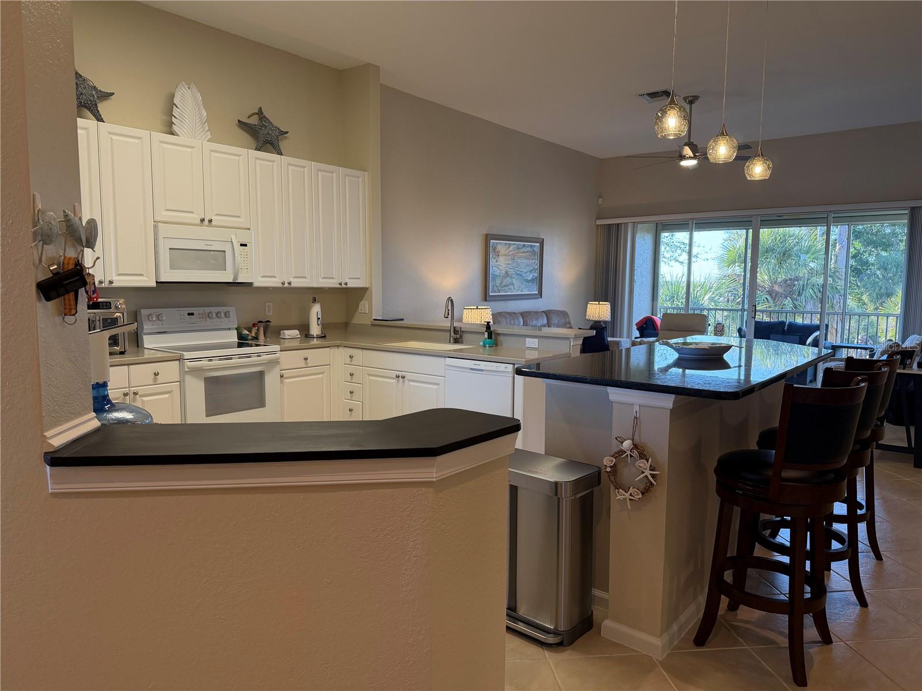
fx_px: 639
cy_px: 346
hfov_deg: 71.6
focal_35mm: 24
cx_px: 461
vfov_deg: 56.8
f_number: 1.78
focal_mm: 6.76
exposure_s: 1/120
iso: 250
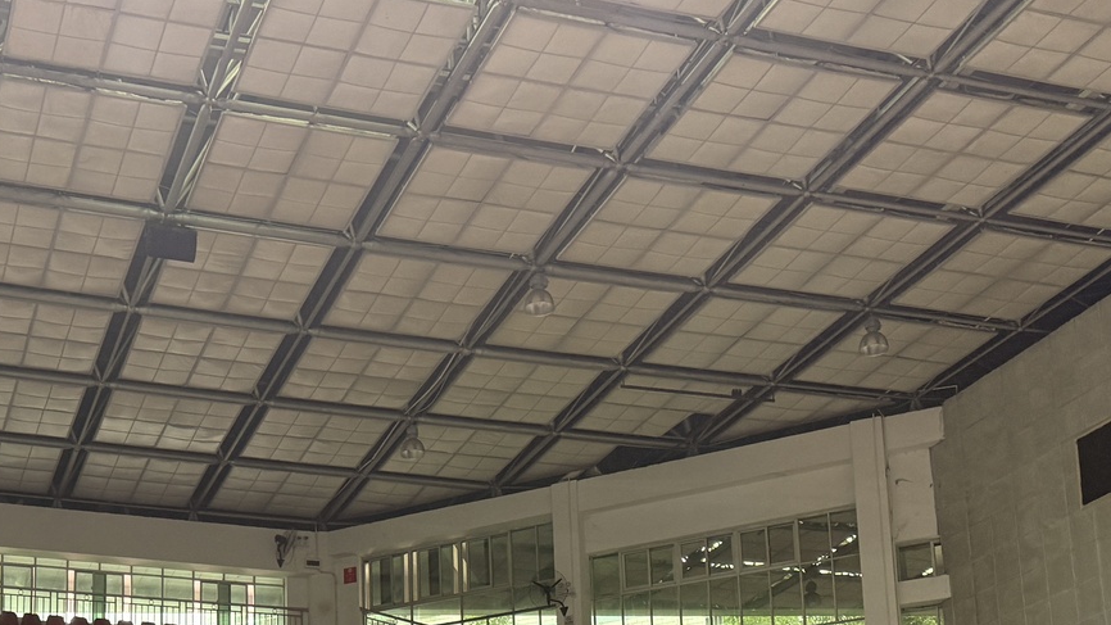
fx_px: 1709
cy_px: 775
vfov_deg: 19.4
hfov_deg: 35.5
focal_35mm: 58
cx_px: 331
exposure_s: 1/100
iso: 200
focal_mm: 6.76
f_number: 1.78
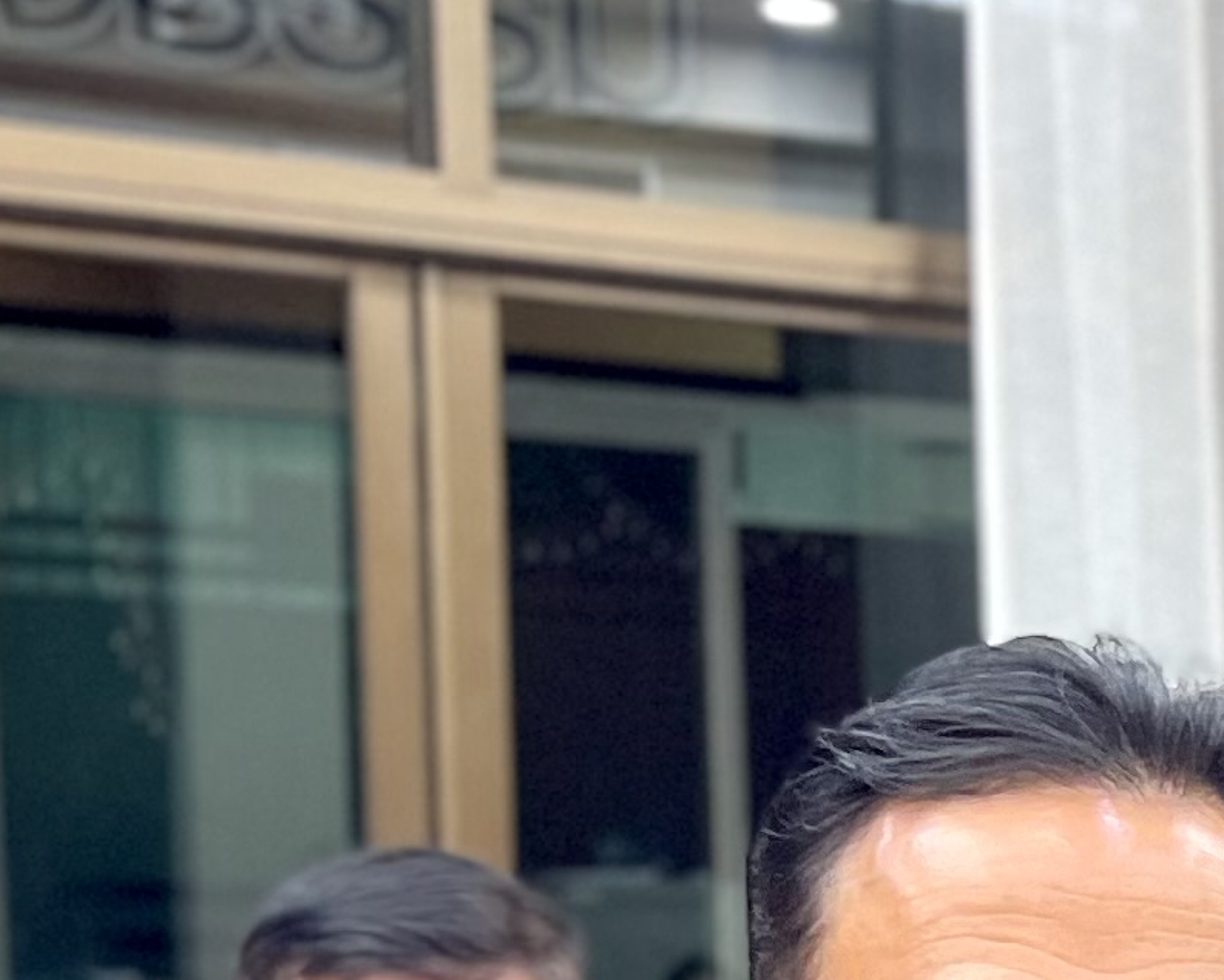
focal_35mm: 129
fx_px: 4675
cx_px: 2502
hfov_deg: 12.9
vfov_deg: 11.5
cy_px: 1449
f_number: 1.5
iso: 200
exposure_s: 1/50
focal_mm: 5.7
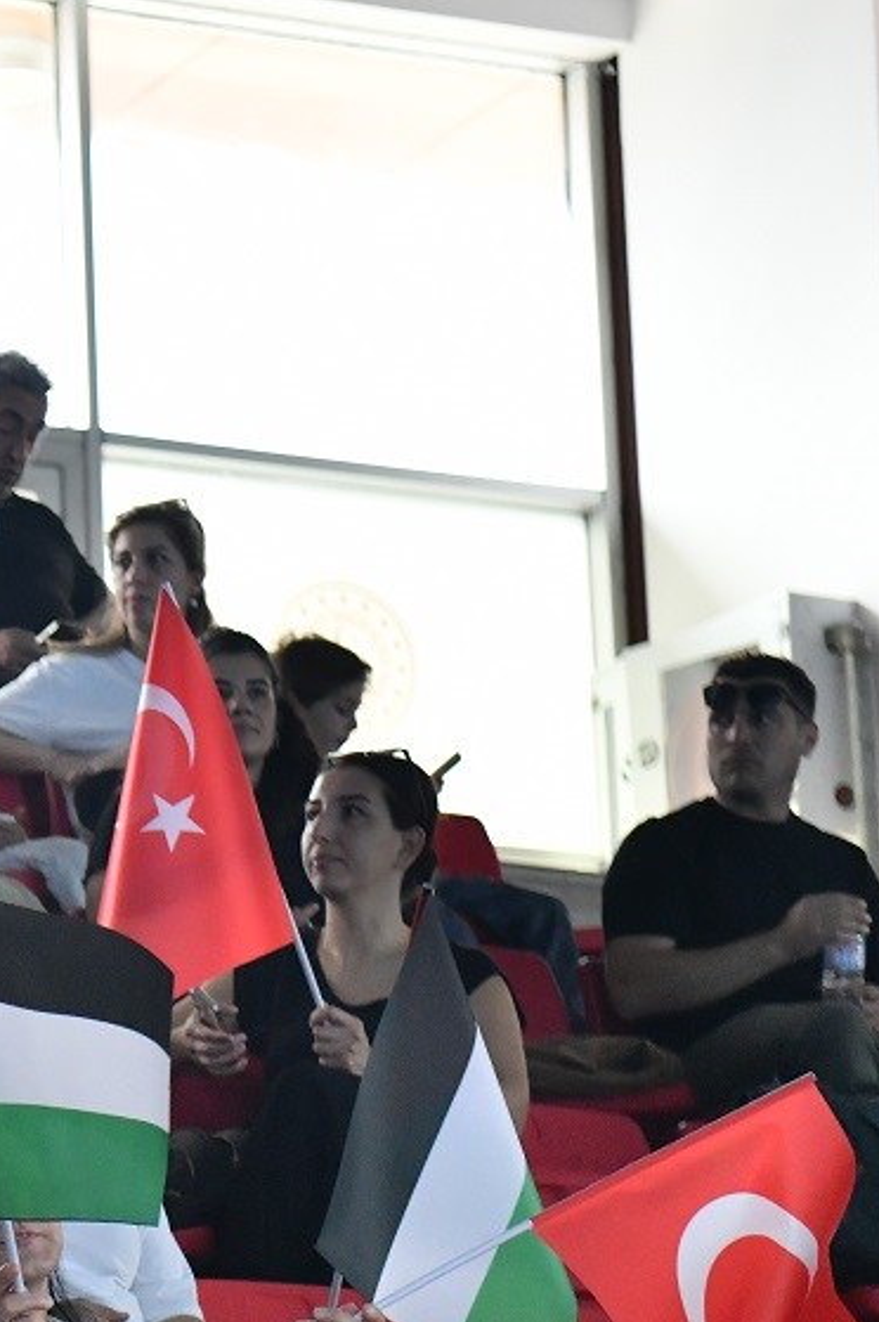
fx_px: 6894
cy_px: 915
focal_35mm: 188
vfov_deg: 10.9
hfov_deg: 7.1
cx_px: -782
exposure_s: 1/500
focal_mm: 70
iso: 2000
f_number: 2.8
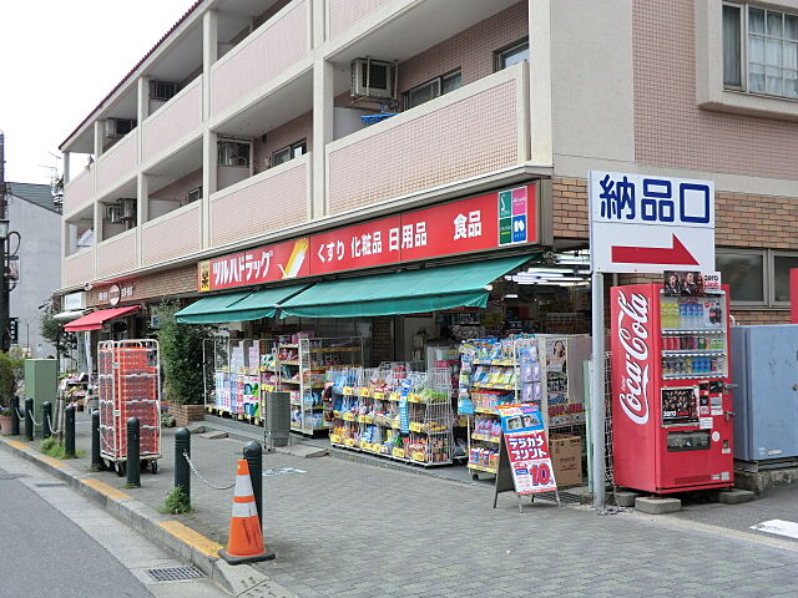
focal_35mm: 40
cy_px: 299
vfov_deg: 36.0
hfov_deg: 46.8
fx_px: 922
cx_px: 399
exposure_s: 1/400
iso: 80
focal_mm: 7.1
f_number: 3.8
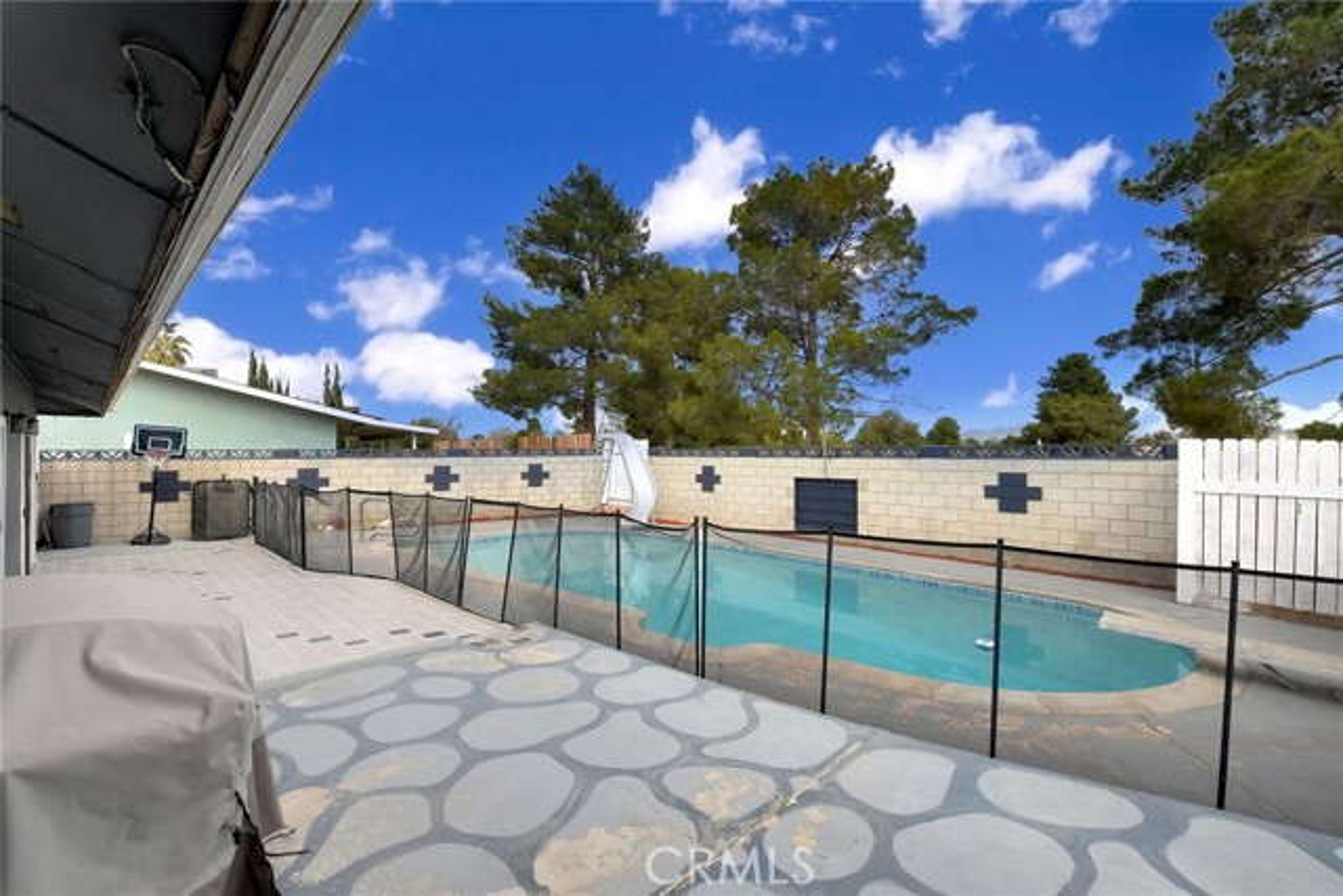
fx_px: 560
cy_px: 448
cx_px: 672
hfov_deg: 100.4
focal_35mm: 15
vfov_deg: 77.4
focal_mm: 10
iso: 400
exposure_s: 1/640
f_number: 13
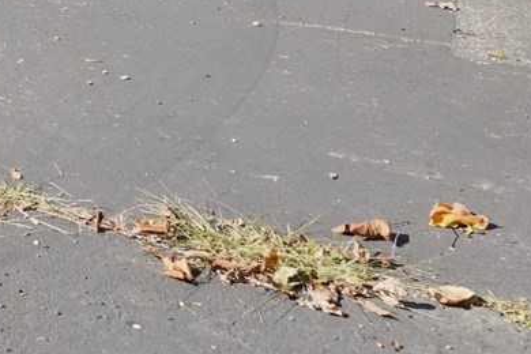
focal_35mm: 84
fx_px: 1239
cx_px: -497
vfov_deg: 14.0
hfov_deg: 17.8
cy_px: -327
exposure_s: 1/50
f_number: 8
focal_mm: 16
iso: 100
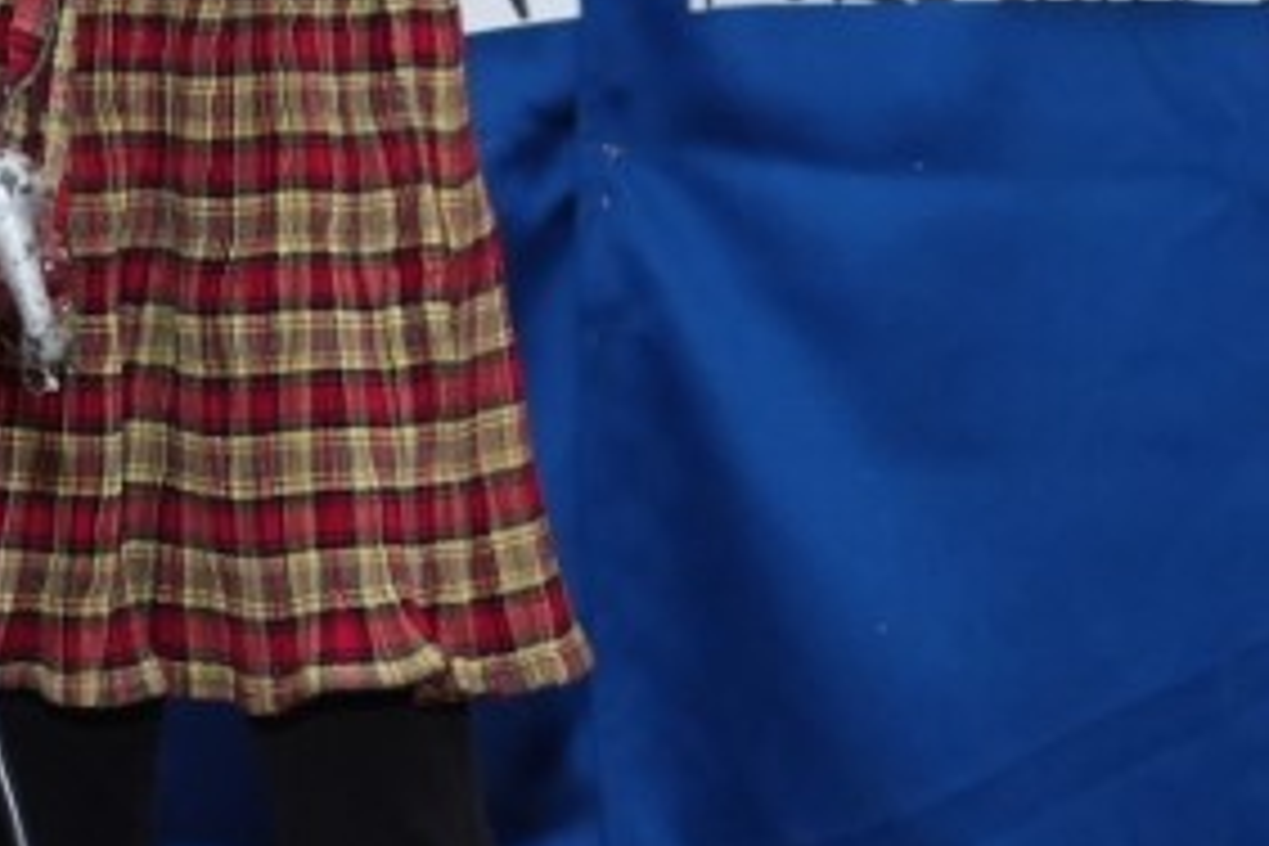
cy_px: -666
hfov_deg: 8.3
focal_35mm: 247
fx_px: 8706
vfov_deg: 5.5
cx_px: 176
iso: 1000
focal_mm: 43
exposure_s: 1/160
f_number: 4.5
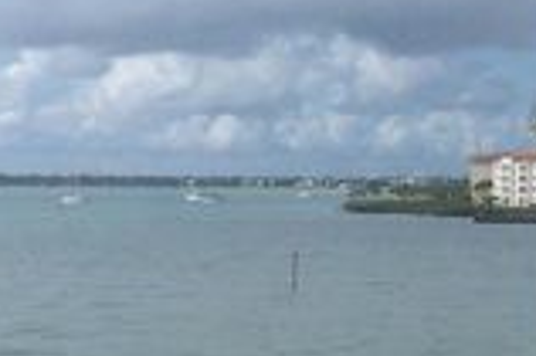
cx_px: -170
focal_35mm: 125
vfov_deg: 10.9
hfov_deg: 15.6
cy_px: 209
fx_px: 1859
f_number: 7.6
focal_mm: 8
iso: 100
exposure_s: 1/321
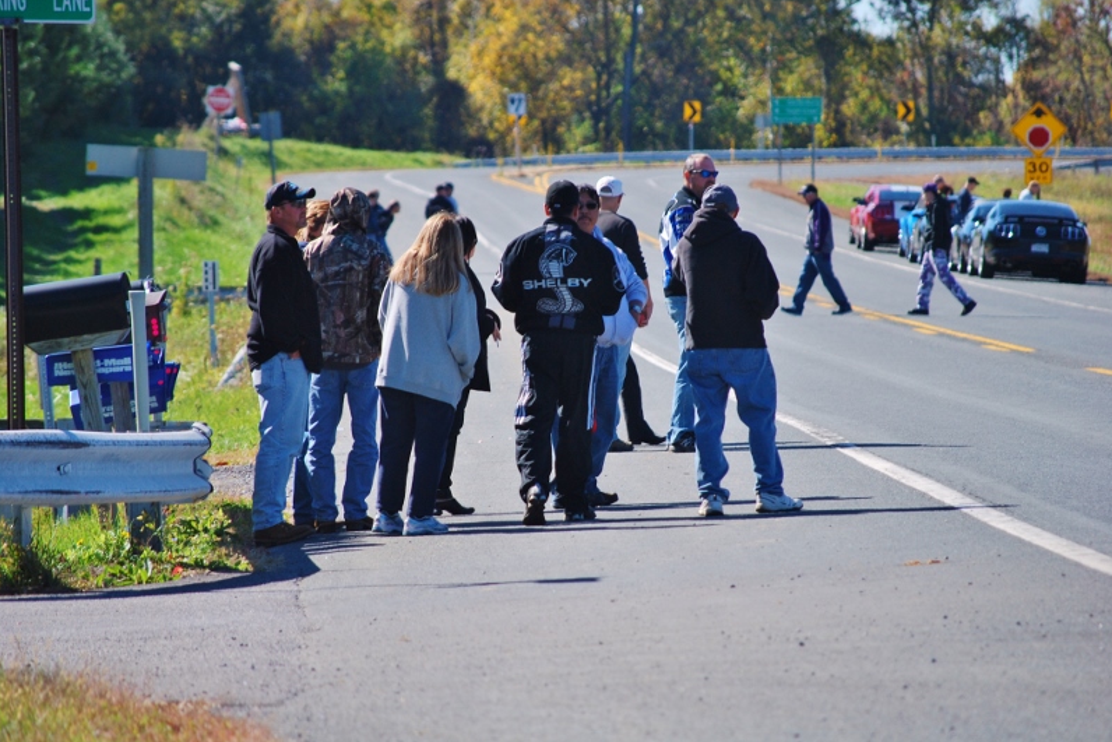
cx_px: 557
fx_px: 9330
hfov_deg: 6.8
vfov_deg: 4.6
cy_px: 370
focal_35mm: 302
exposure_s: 1/500
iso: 220
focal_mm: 200
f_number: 5.6
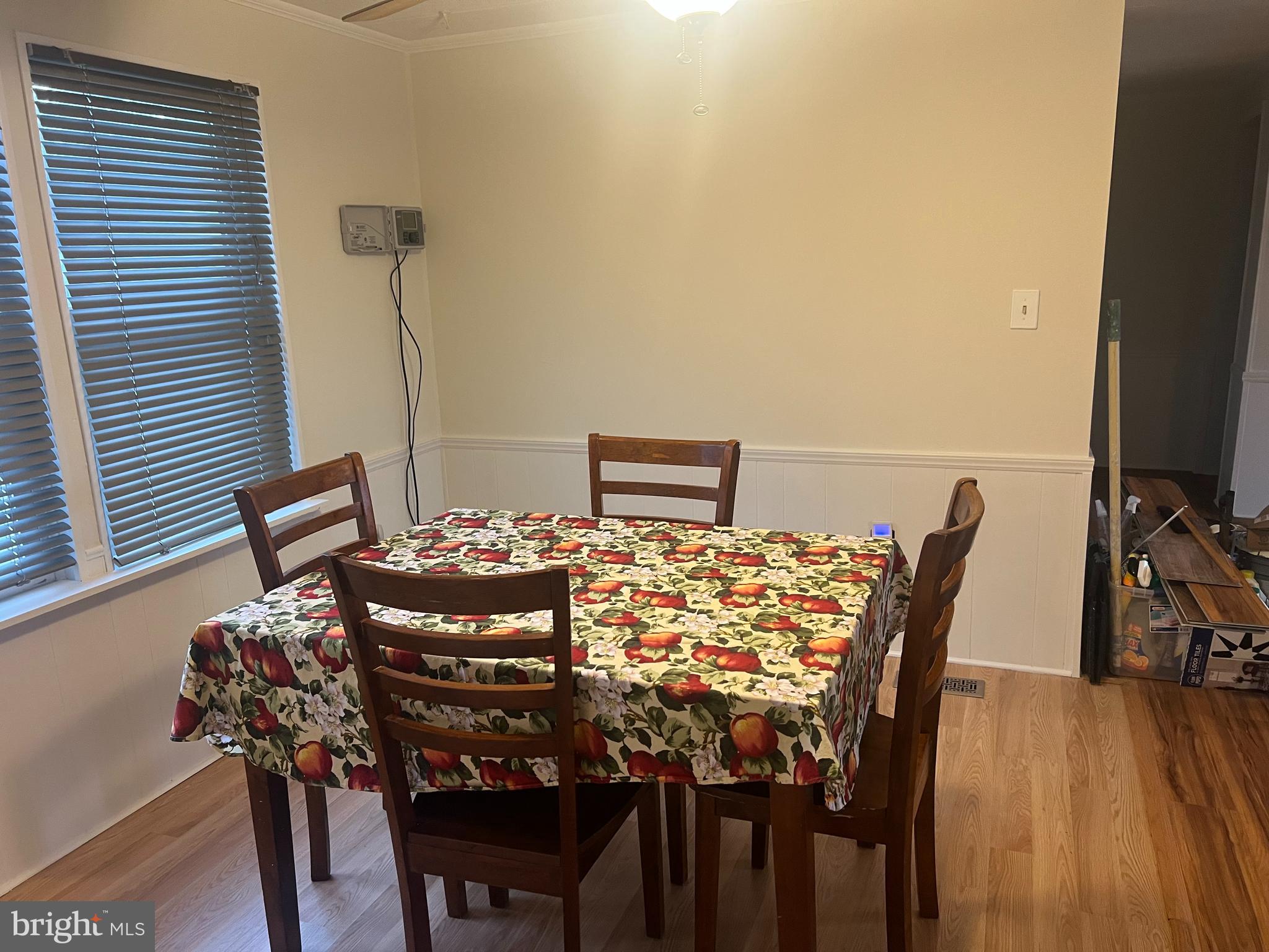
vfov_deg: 53.1
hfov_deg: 67.3
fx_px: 953
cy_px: 476
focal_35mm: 26
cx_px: 634
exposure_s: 1/60
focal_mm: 5.7
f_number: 1.5
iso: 200
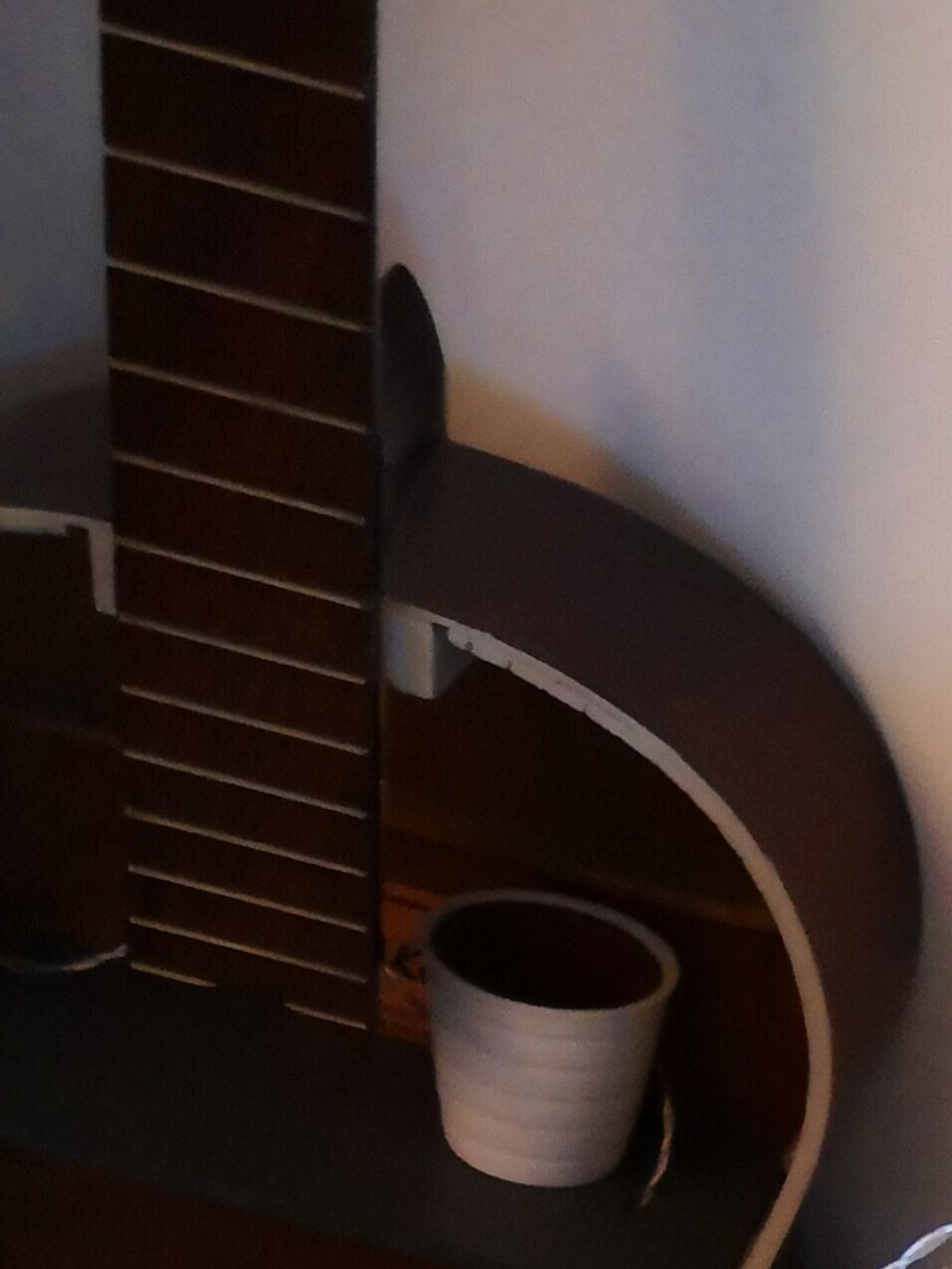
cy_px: 1936
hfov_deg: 16.0
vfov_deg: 19.9
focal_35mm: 84
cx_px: 1472
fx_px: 3079
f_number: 1.6
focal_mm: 3.95
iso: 500
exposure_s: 1/25
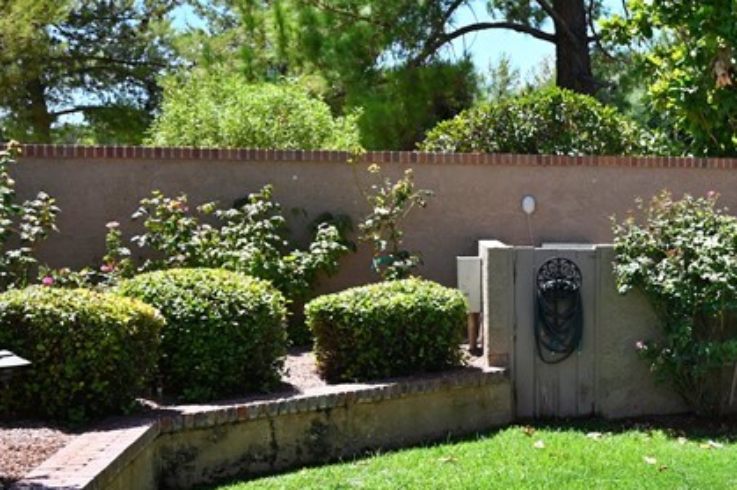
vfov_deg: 19.4
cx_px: 917
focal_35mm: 70
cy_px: 255
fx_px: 1432
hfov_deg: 25.5
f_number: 6.3
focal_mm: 27
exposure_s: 1/320
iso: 100
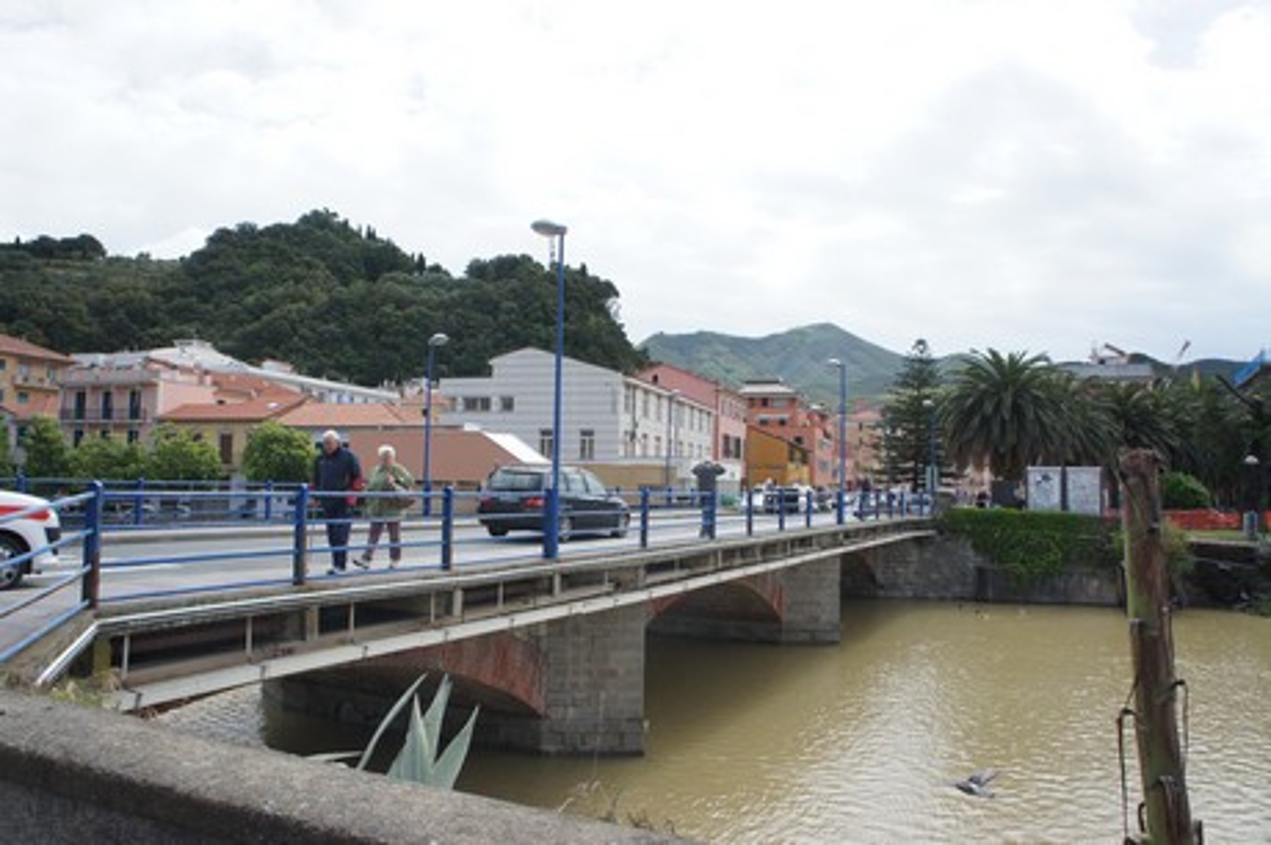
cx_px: 636
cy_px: 422
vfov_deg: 47.9
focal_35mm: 27
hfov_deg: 67.4
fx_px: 953
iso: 200
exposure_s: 1/320
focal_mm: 18
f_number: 7.1
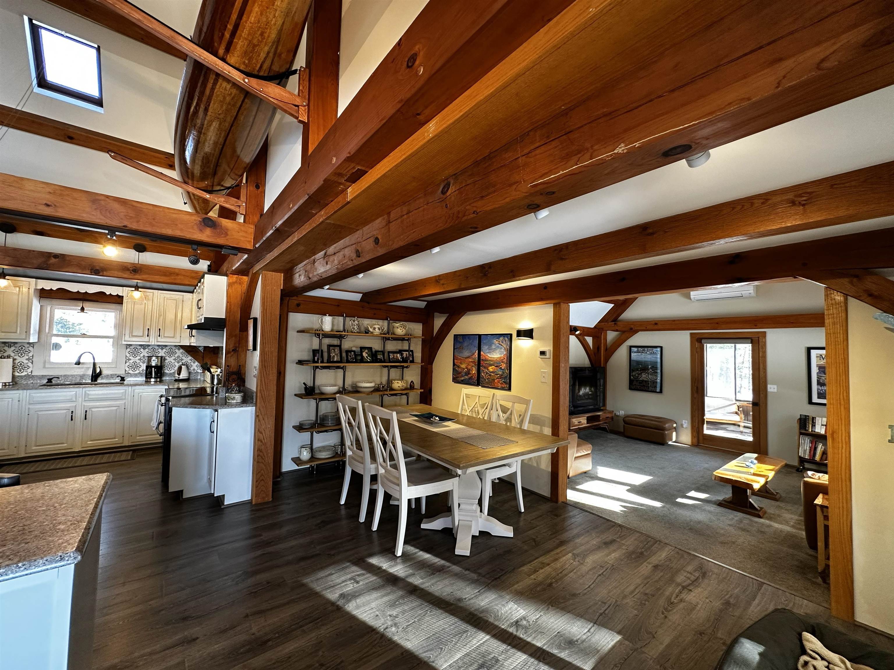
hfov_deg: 102.1
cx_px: 447
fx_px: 362
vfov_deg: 85.7
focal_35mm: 14
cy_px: 335
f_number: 2.2
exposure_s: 1/60
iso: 160
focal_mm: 2.22
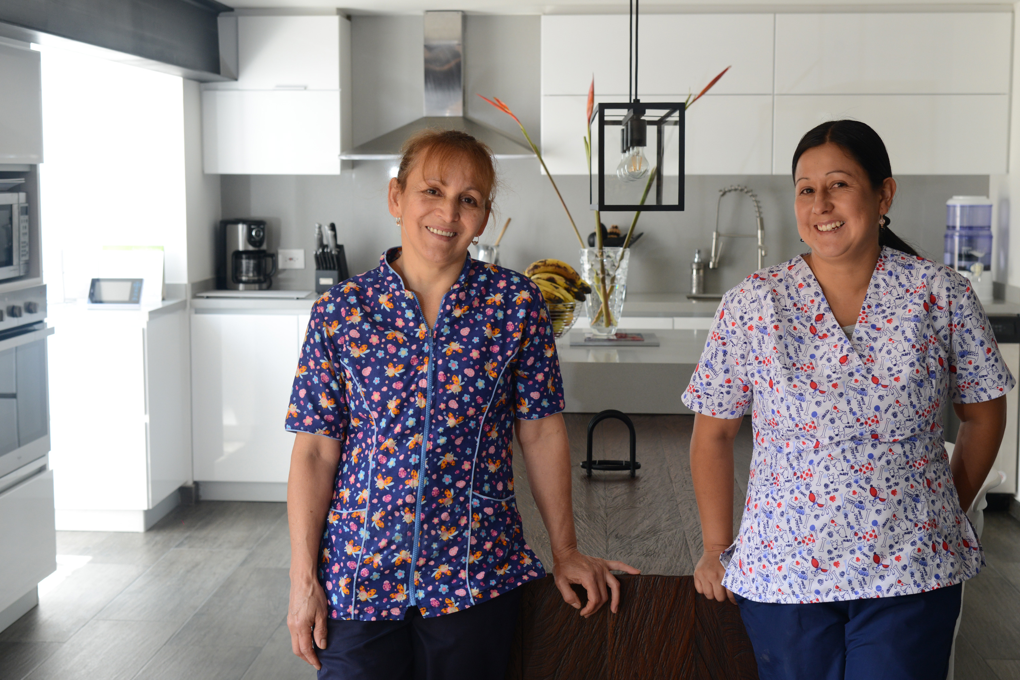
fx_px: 1360
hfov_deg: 41.1
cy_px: 340
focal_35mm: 48
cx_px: 510
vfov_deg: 28.1
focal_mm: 48
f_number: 6.3
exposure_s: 1/60
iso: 640
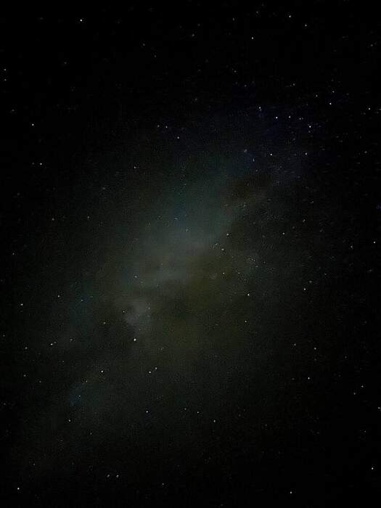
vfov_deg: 67.3
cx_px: 190
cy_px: 254
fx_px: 382
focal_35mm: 26
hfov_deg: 53.1
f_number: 1.5
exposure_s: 2
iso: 5000
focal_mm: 5.7
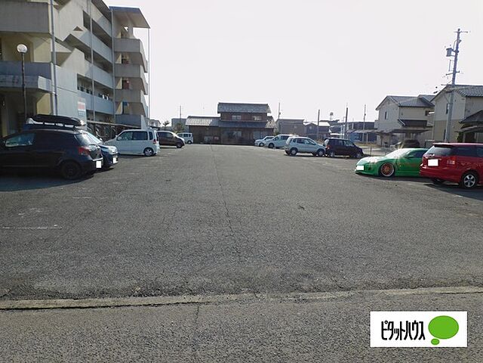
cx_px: 242
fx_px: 335
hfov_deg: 71.6
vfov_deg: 56.8
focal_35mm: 24
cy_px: 182
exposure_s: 1/1250
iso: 125
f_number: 3.8
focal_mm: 4.3
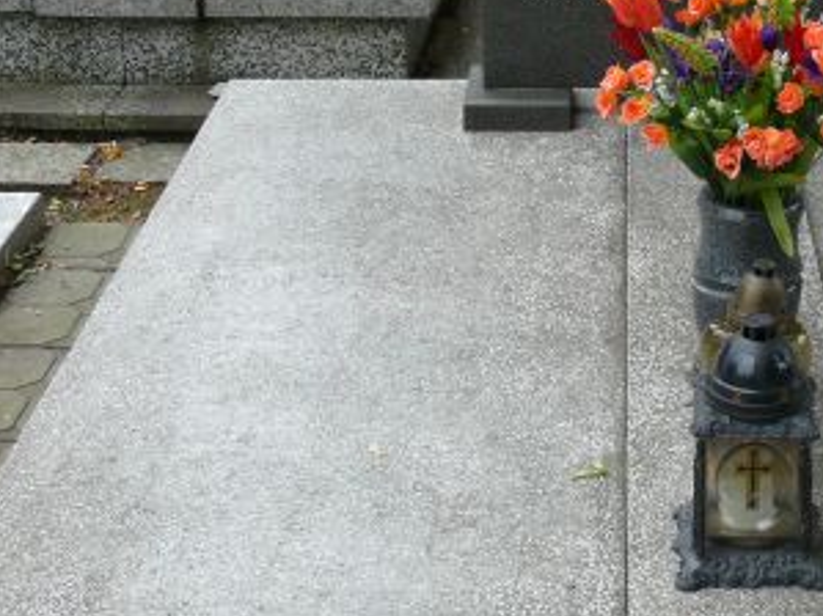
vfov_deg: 19.6
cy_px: 270
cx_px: 740
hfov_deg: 25.2
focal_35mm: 75
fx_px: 1782
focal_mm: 7.4
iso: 100
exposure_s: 1/200
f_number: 4
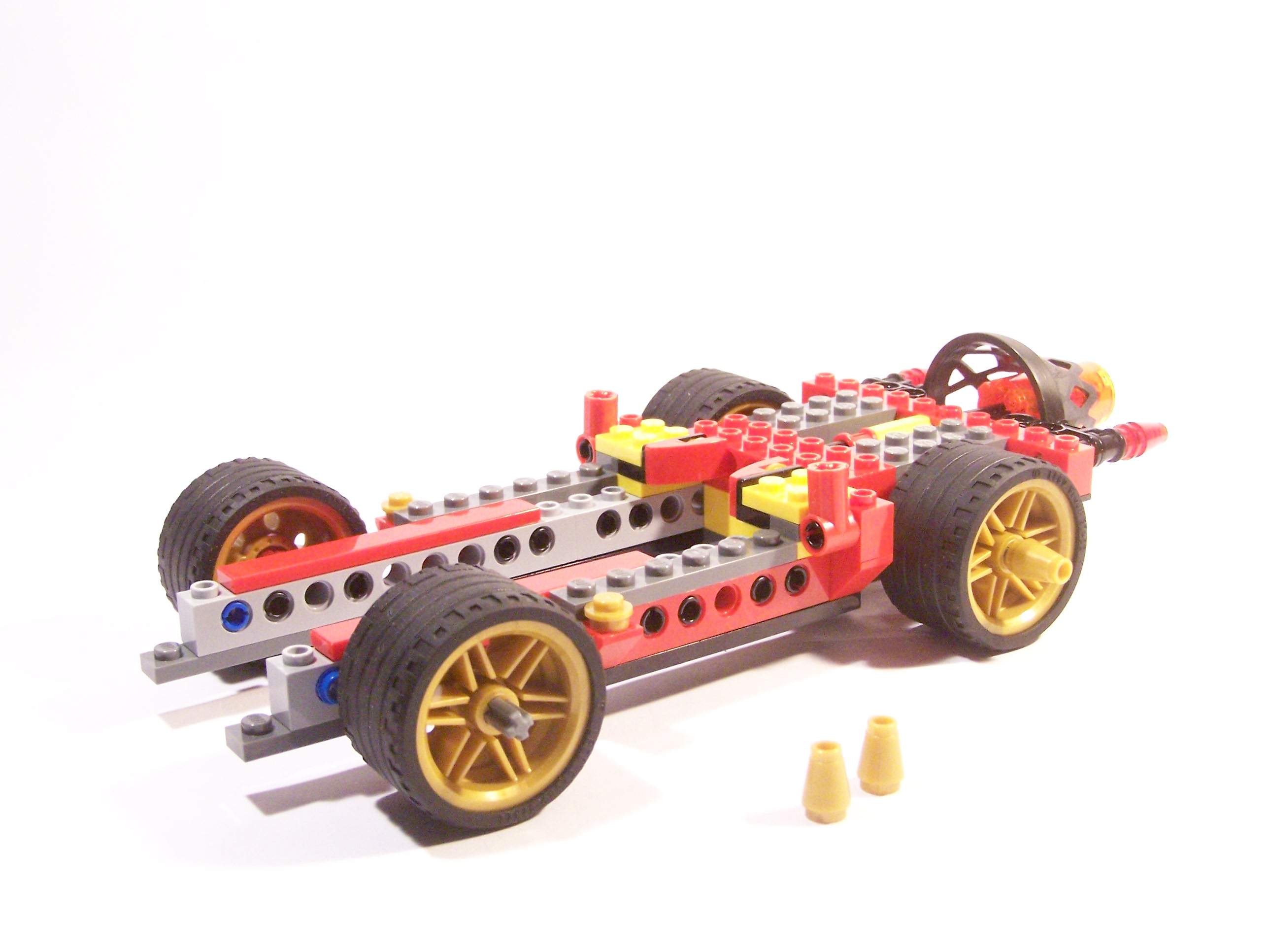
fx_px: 1576
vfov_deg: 33.6
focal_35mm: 43
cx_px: 634
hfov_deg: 43.9
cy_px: 476
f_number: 3.6
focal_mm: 7.1
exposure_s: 1/30
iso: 400
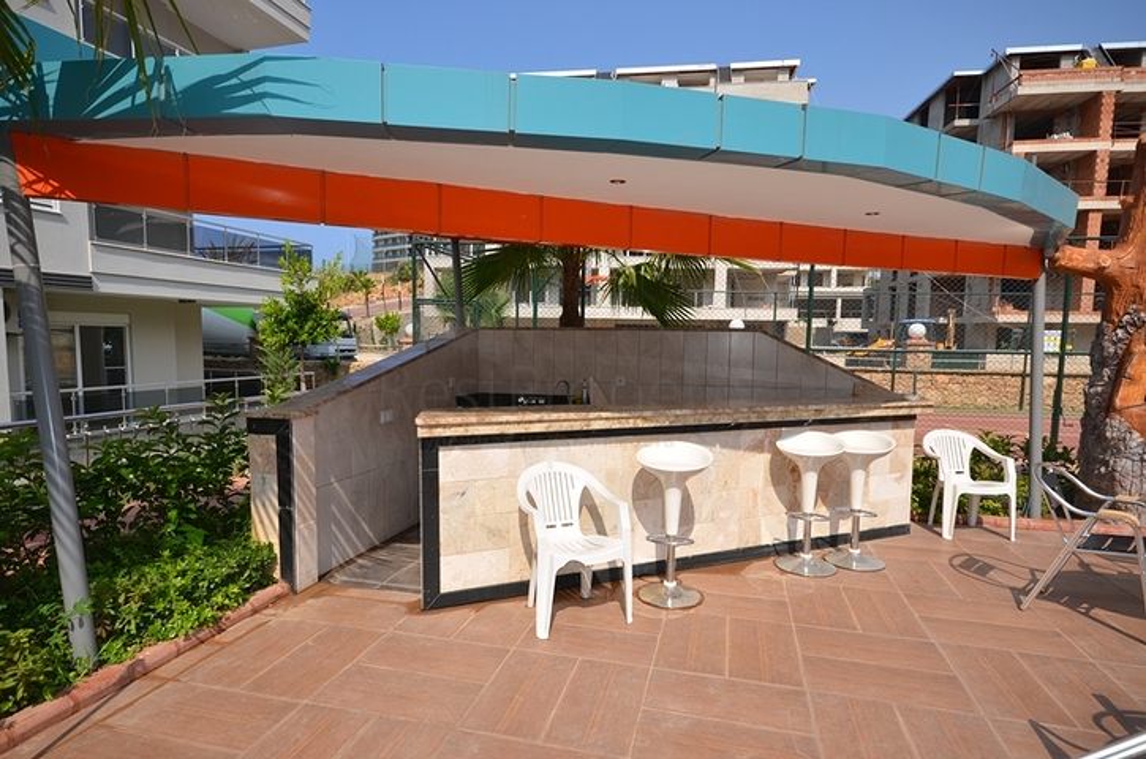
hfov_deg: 81.3
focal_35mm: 21
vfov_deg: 59.3
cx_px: 573
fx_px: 667
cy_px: 380
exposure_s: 1/250
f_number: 9
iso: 100
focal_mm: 14
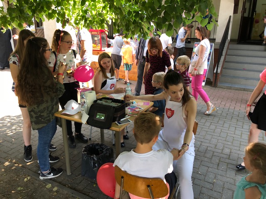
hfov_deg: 63.4
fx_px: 215
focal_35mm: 28
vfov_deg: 49.7
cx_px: 133
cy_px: 100
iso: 40
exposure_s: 1/100
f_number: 1.8
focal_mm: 3.99
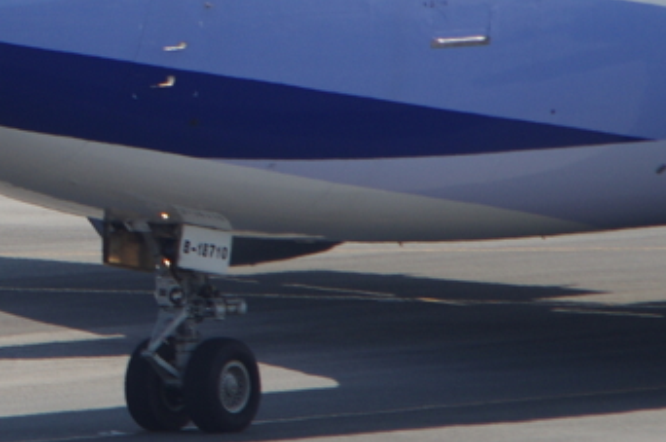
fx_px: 24866
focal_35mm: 1346
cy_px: 29
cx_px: -138
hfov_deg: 1.5
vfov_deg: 1.0
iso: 200
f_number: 11
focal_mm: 300
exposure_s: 1/320
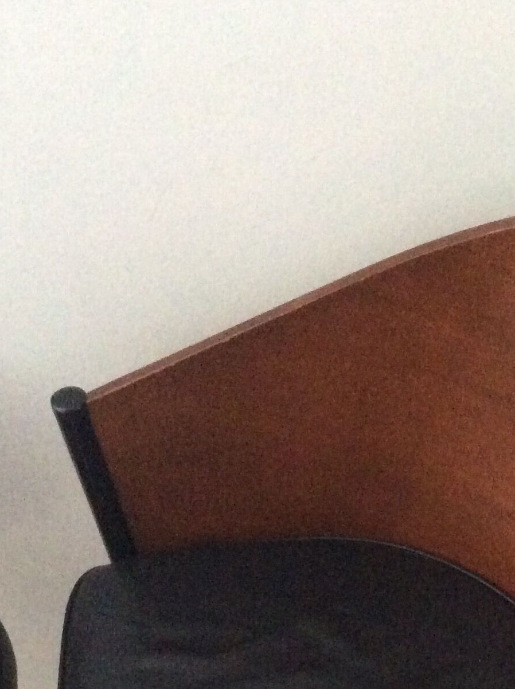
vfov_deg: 27.1
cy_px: 641
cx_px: 432
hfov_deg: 20.9
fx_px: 1372
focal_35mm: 69
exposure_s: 1/17
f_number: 2.4
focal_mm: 3.3
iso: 500
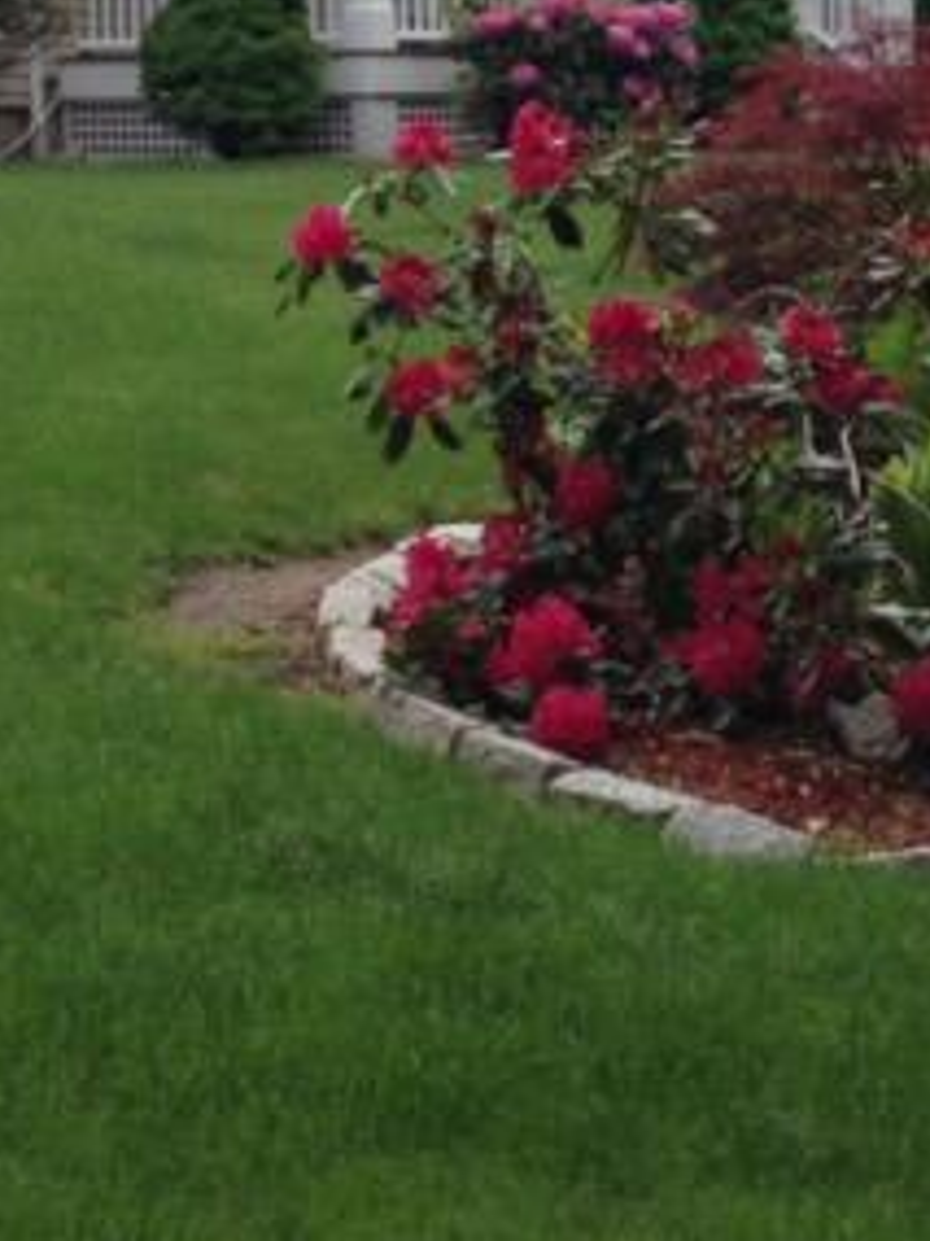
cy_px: -74
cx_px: 450
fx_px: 4263
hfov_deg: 12.5
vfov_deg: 16.1
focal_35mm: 119
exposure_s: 1/602
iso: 50
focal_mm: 4.13
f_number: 2.4
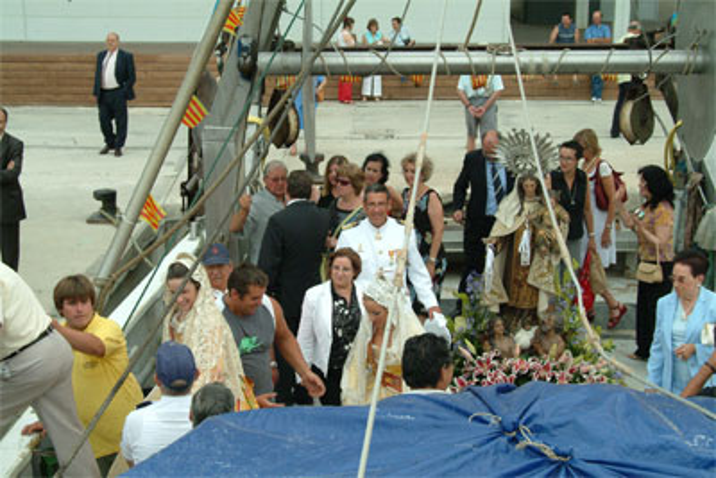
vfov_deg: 22.6
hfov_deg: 33.4
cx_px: 358
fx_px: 1194
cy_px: 239
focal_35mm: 60
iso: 800
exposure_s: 1/350
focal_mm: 40
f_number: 11
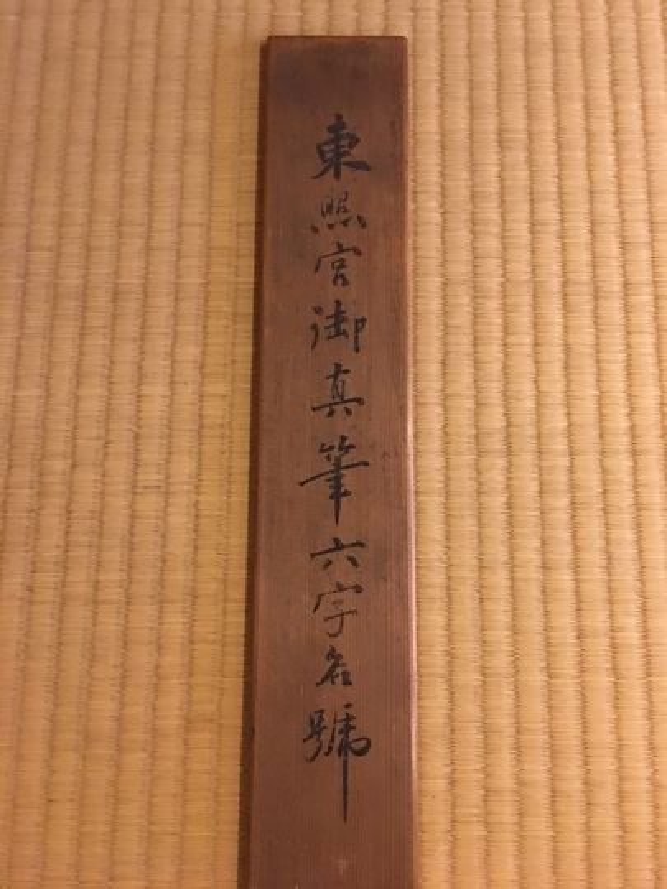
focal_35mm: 29
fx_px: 745
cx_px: 334
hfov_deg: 48.2
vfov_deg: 61.7
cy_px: 444
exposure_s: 1/4
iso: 100
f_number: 2.2
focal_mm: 4.15
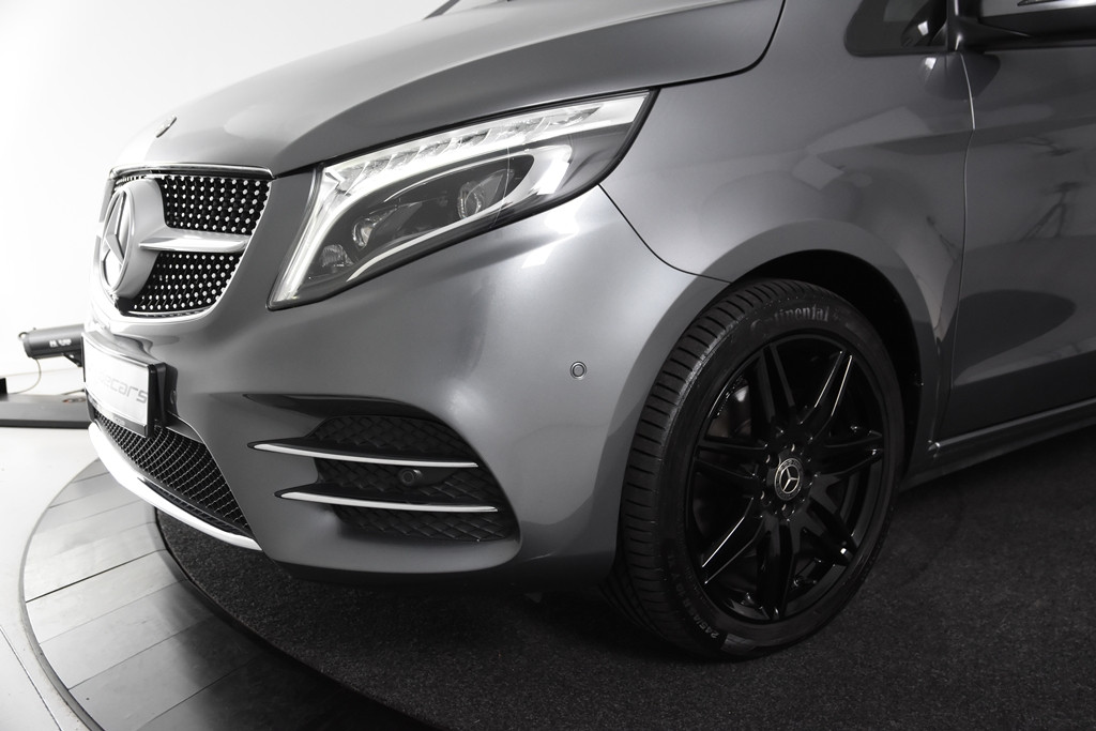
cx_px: 548
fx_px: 1096
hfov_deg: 53.1
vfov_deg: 36.9
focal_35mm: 36
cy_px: 366
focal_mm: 24
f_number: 4.5
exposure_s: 1/80
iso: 1600
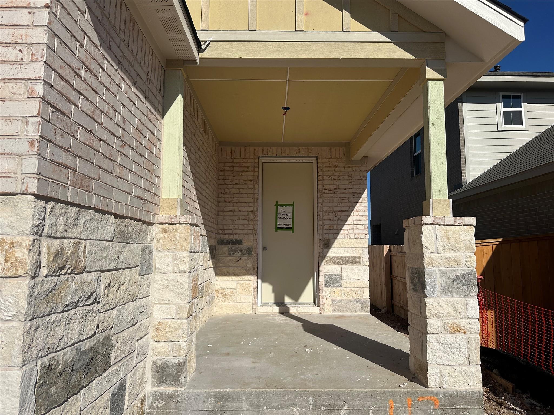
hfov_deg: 71.6
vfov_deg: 56.8
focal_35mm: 24
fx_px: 384
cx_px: 277
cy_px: 208
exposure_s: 1/13699
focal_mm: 6.86
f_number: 1.78
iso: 80
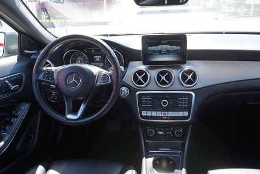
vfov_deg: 41.0
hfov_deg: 58.6
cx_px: 145
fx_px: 231
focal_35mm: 32
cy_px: 72
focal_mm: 16
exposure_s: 1/60
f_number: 4
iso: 100
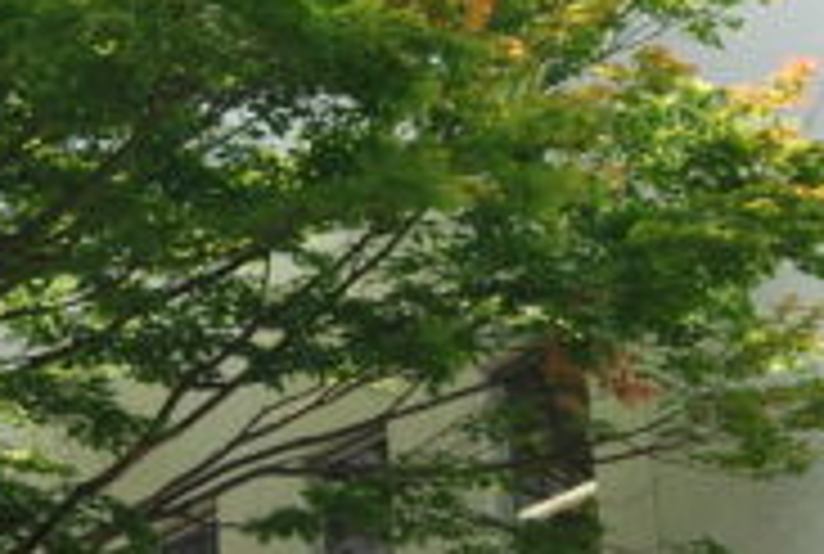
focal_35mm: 126
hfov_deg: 16.2
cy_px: 144
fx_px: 2891
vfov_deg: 10.9
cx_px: 365
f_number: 9
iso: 200
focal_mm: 20
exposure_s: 1/125
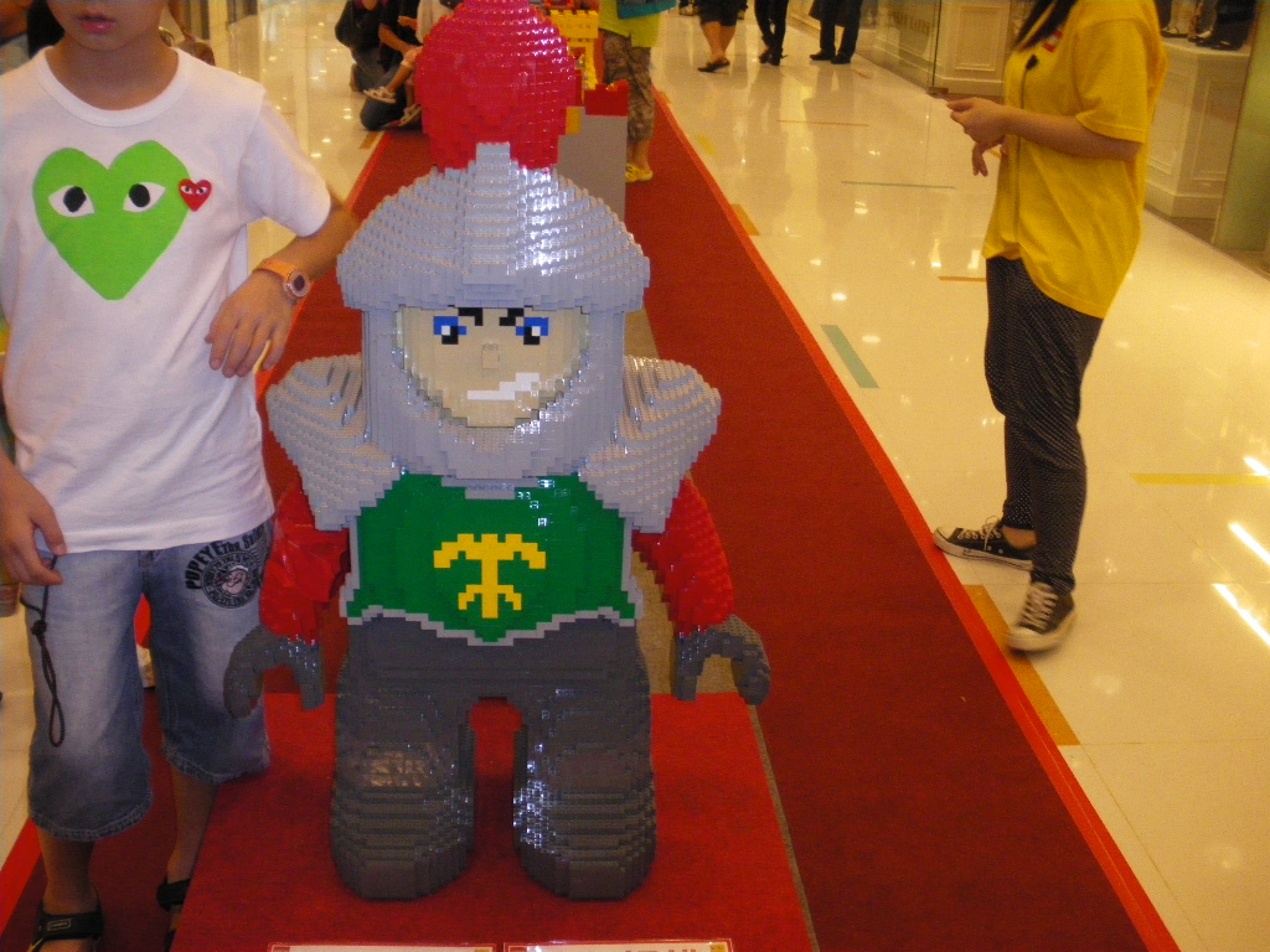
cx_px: 635
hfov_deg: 51.4
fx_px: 1321
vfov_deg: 39.7
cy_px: 476
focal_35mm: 36
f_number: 3.5
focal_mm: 6.3
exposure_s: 1/50
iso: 400
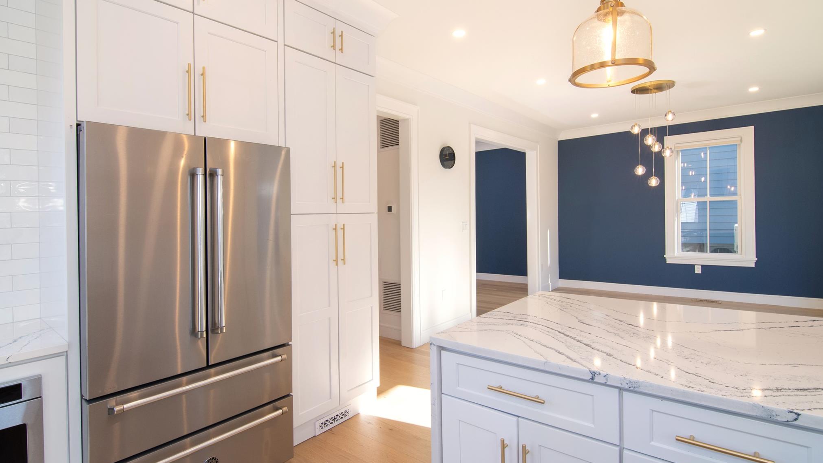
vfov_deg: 62.4
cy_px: 230
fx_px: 383
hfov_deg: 94.2
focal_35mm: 18
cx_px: 410
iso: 640
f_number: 11
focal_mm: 11
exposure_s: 1/20
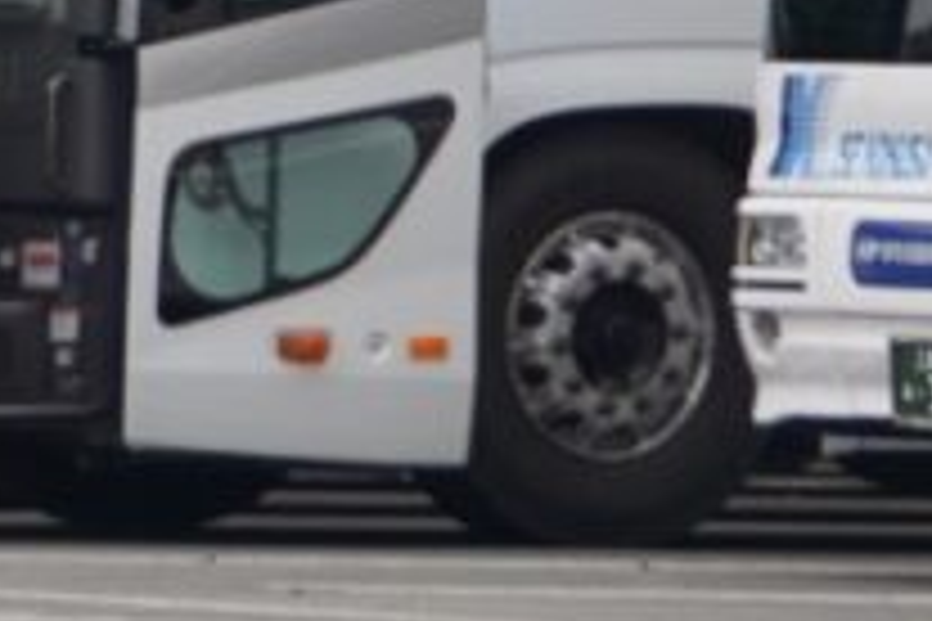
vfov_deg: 1.8
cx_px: 1405
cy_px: -356
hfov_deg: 2.8
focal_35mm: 743
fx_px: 19234
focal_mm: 100
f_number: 5.6
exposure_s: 1/160
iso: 200
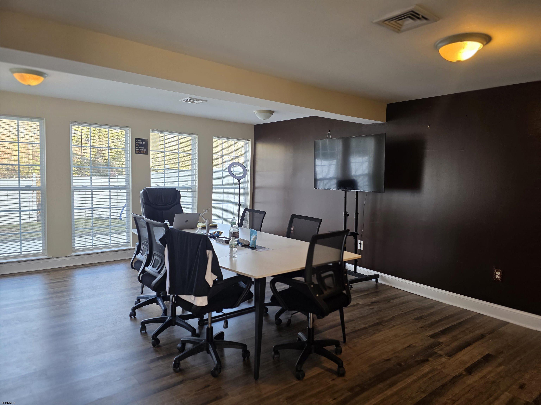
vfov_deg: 58.9
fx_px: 359
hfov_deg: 73.9
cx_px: 270
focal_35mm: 23
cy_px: 202
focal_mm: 6.3
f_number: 1.7
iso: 125
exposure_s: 1/120
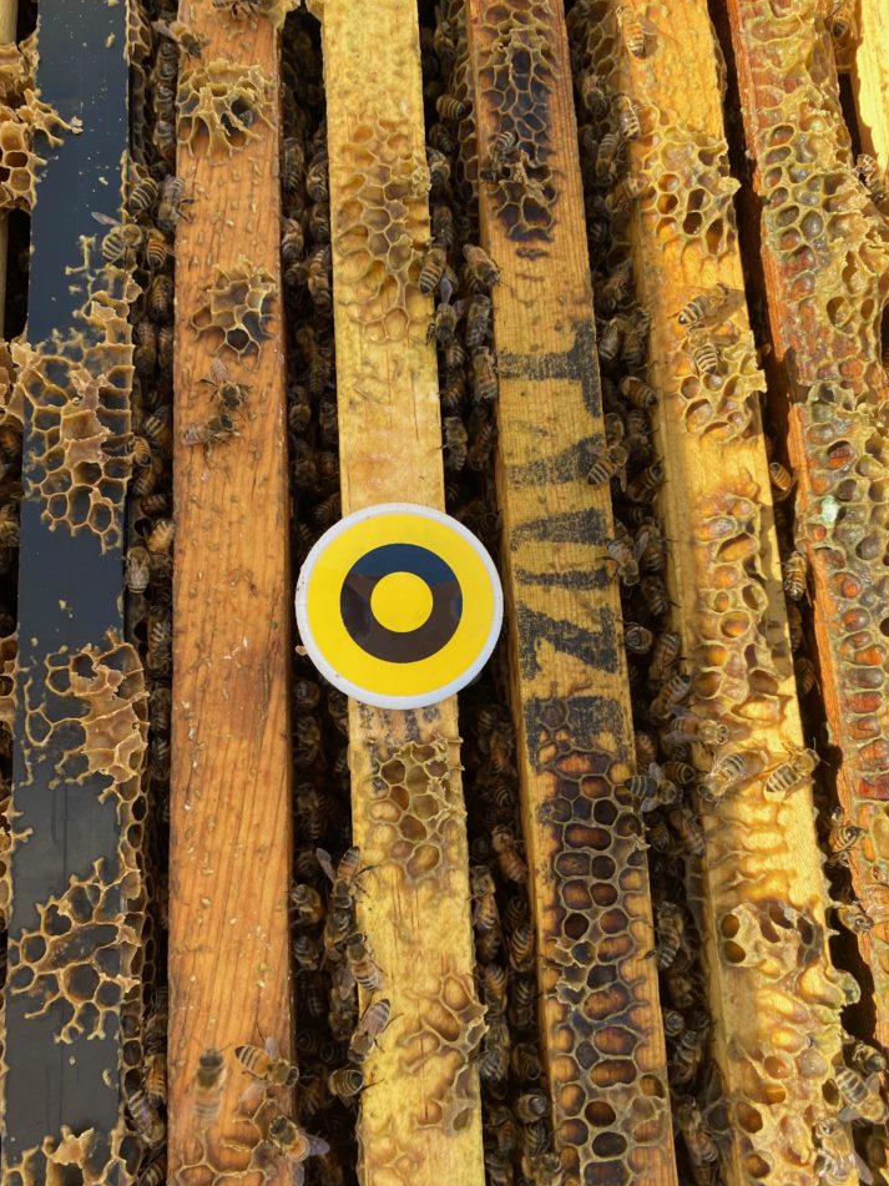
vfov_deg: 63.4
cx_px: 418
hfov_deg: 49.7
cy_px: 611
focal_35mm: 28
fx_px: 959
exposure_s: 1/437
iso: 32
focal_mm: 4.25
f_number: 1.8
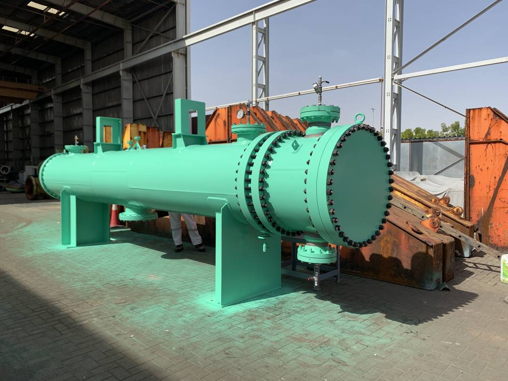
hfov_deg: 67.3
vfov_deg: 53.1
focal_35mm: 26
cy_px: 190
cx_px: 254
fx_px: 382
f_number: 1.8
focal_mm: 4.25
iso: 25
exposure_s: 1/2994
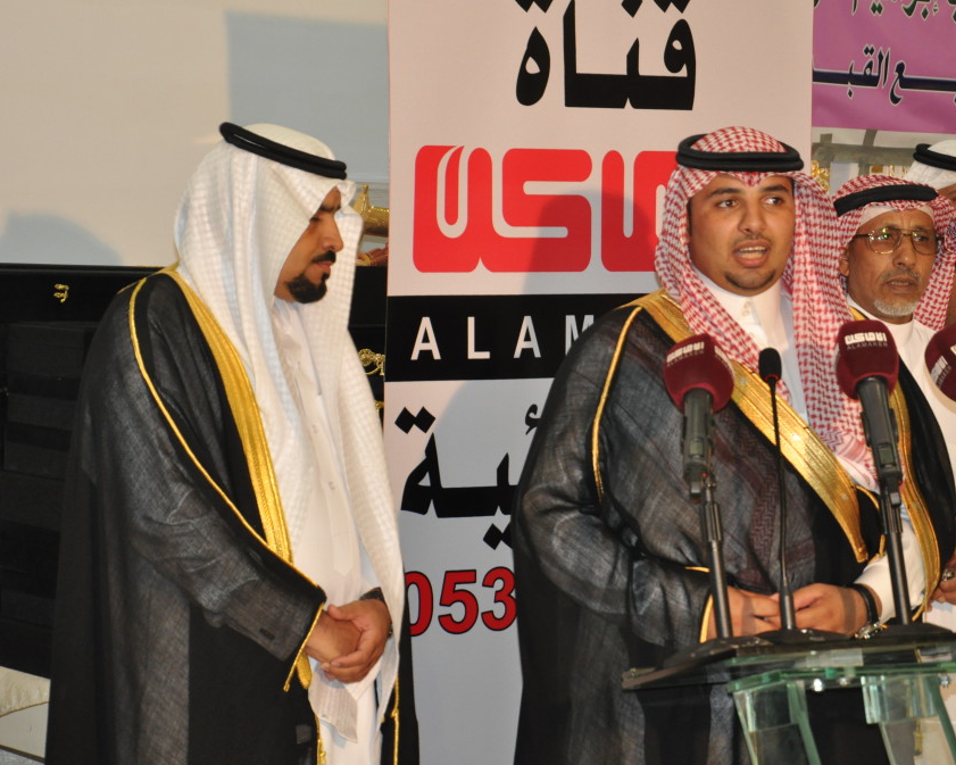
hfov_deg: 21.5
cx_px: 548
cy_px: 385
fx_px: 2518
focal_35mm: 89
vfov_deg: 17.3
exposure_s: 1/80
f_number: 6.3
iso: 1000
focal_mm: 52
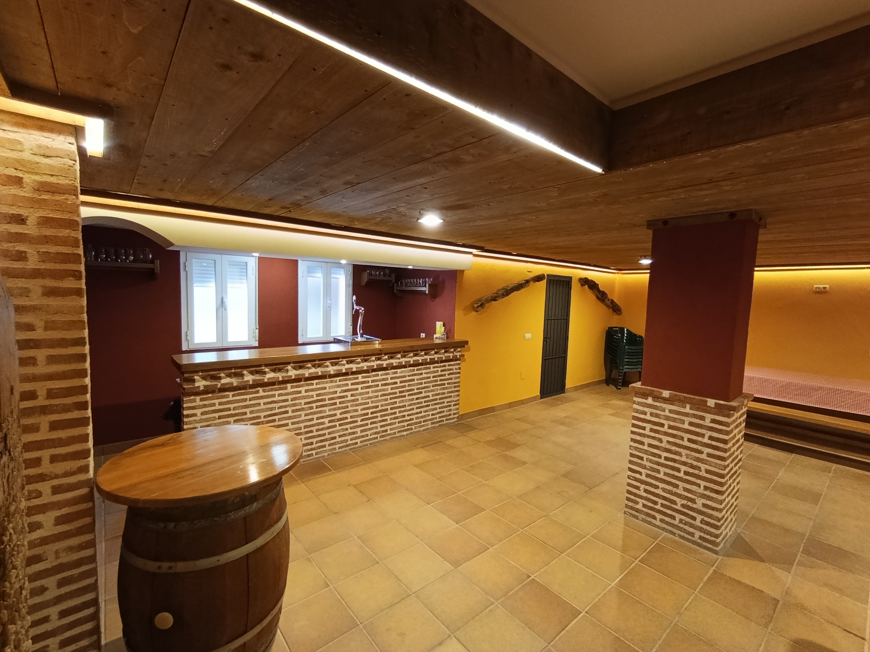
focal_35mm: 15
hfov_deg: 98.2
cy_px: 326
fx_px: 377
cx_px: 435
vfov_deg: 81.7
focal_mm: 1.65
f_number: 2.2
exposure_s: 1/50
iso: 301
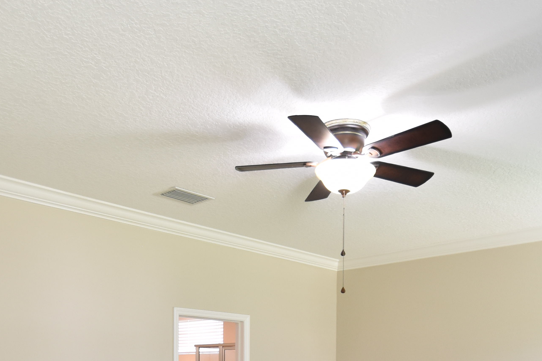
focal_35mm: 35
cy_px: 381
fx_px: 527
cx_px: 255
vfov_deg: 33.7
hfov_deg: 54.4
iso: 800
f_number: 3.5
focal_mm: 10
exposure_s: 1/45
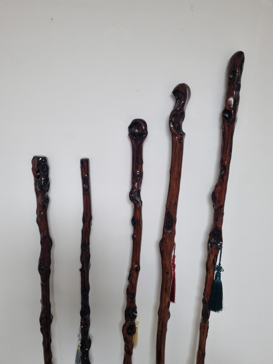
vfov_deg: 67.3
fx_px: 273
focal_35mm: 26
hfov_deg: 53.1
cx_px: 136
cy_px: 182
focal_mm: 5.4
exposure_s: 1/120
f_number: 1.8
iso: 200
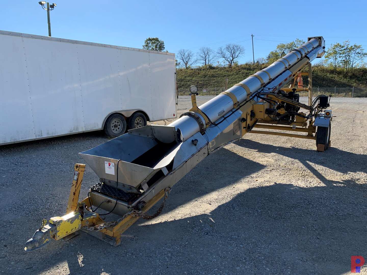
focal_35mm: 26
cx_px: 184
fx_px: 276
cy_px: 138
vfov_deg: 53.1
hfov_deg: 67.3
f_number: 1.8
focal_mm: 4.25
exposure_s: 1/1536
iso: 25
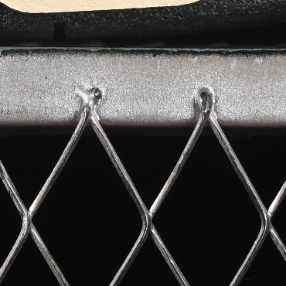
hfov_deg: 3.6
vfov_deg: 3.6
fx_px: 4477
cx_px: -265
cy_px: -403
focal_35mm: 479
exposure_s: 1/80
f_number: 8
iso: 160
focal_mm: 50
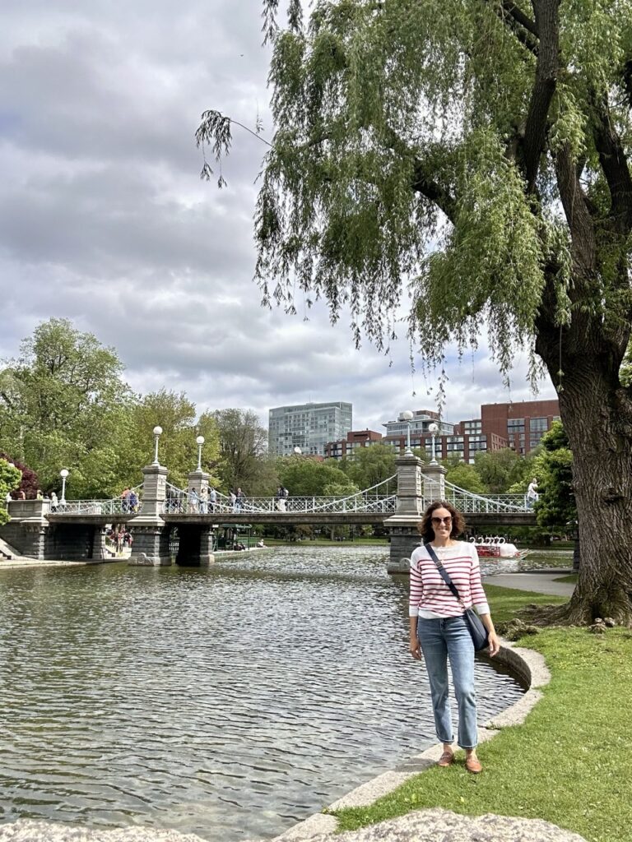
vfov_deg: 60.0
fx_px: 730
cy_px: 421
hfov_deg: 46.8
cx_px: 316
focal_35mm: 30
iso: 25
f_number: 1.9
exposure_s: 1/1634
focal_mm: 2.69
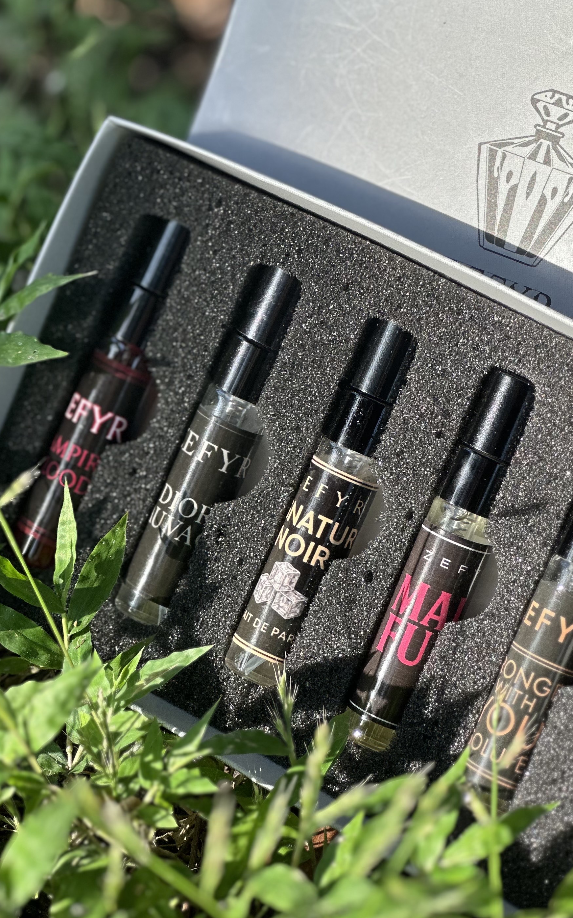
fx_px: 2948
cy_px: 300
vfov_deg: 17.6
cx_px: 360
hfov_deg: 11.1
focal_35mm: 118
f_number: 2.8
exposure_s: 1/134
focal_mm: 9
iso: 25
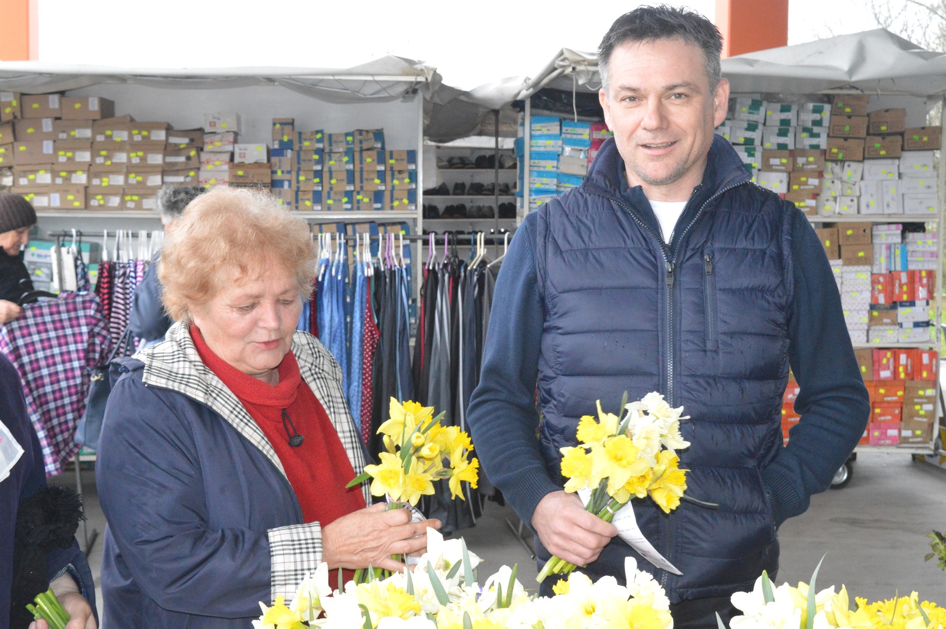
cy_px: 314
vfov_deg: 22.6
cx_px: 473
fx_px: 1575
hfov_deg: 33.4
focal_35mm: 60
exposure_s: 1/200
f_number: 11
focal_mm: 40
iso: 3200
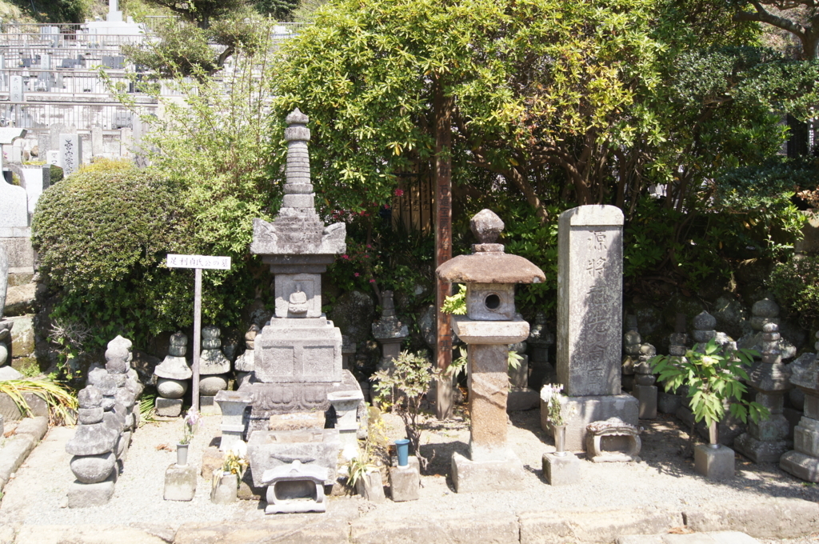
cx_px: 410
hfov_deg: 57.3
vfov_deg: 39.9
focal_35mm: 33
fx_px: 750
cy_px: 272
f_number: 6.3
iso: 100
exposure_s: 1/125
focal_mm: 22
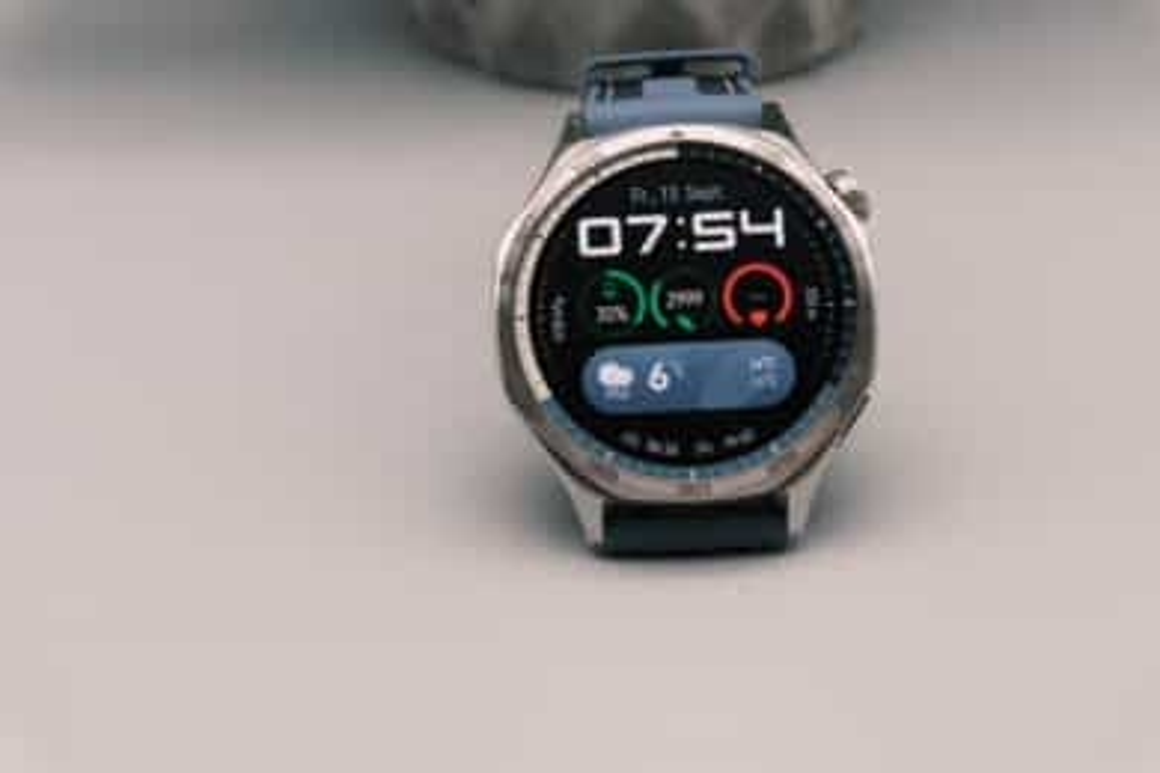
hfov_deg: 27.0
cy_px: 386
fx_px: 2416
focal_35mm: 75
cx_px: 580
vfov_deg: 18.2
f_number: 8
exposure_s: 1/150
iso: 800
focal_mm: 50
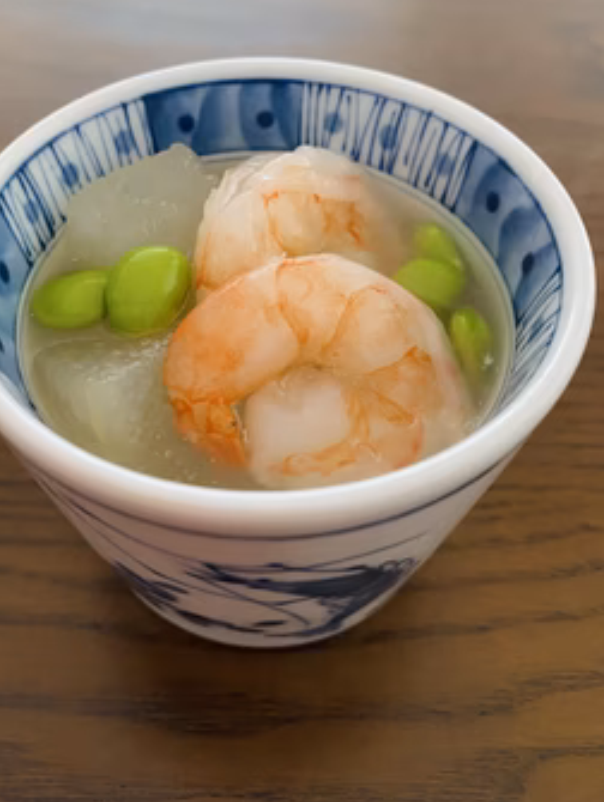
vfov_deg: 57.9
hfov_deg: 45.4
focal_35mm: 31
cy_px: 328
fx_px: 720
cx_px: 259
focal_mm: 4.25
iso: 320
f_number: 1.8
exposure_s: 1/60
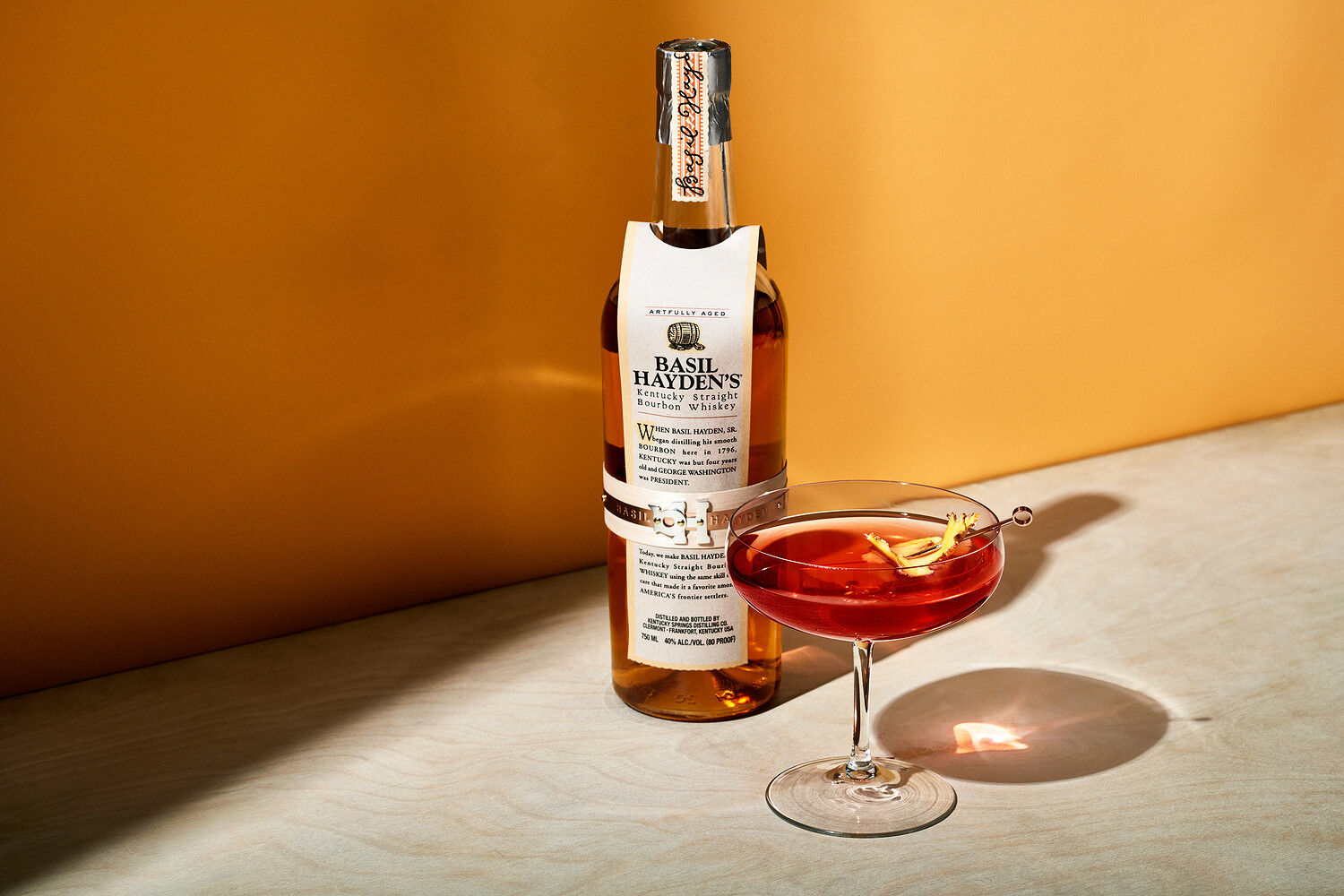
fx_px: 3173
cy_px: 448
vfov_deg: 16.1
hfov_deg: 23.9
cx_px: 672
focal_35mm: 85
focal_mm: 85
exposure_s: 1/200
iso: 100
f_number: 10
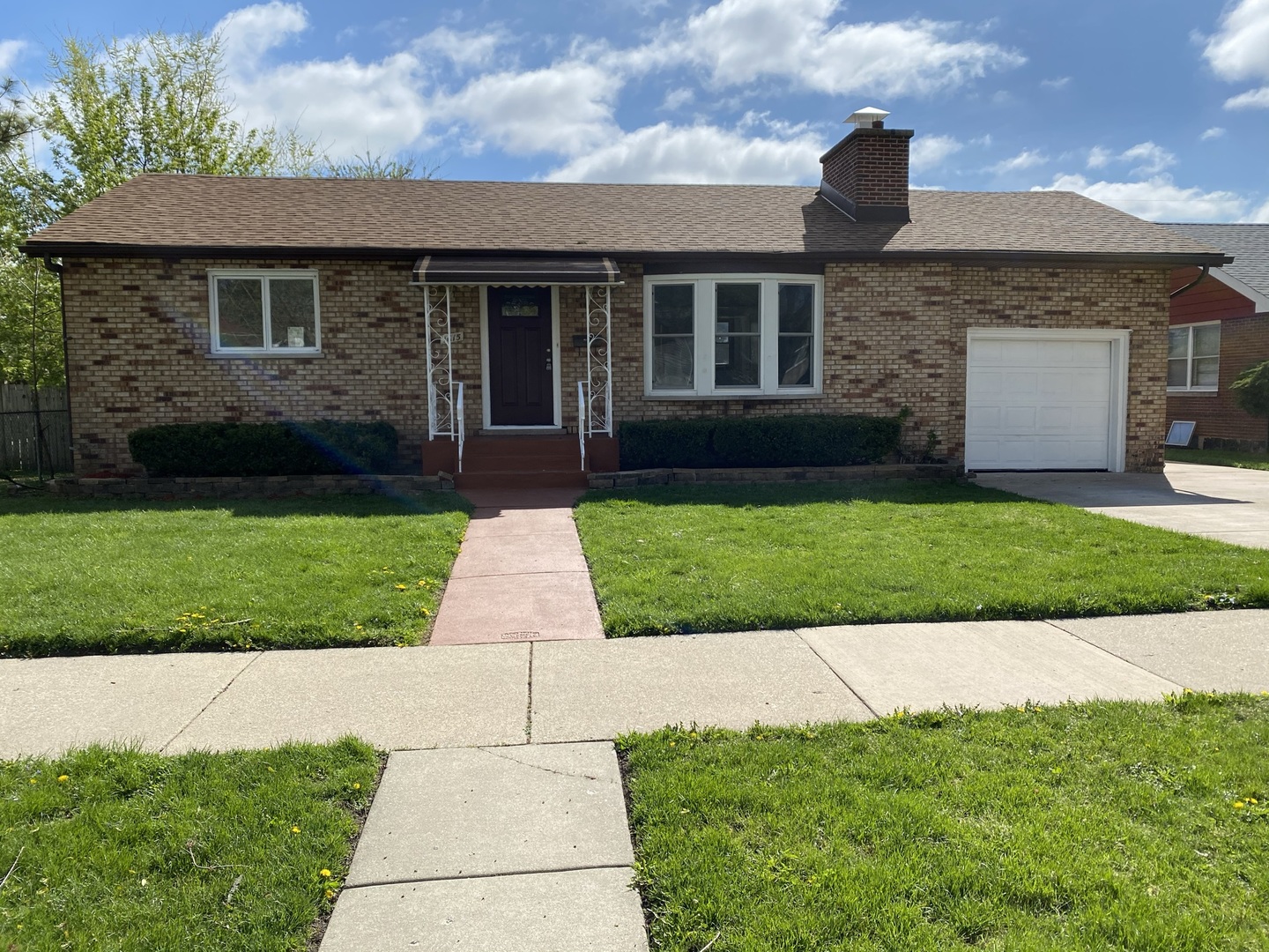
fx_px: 953
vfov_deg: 53.1
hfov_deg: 67.3
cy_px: 476
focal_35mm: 26
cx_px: 634
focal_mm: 4.25
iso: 32
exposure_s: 1/3300
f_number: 1.8
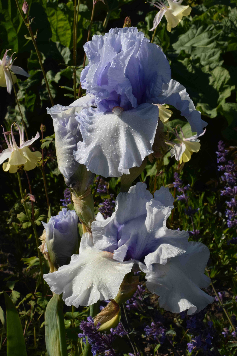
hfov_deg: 22.6
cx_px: 118
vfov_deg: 33.4
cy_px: 178
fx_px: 592
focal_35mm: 60
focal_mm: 40
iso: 800
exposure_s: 1/500
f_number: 20
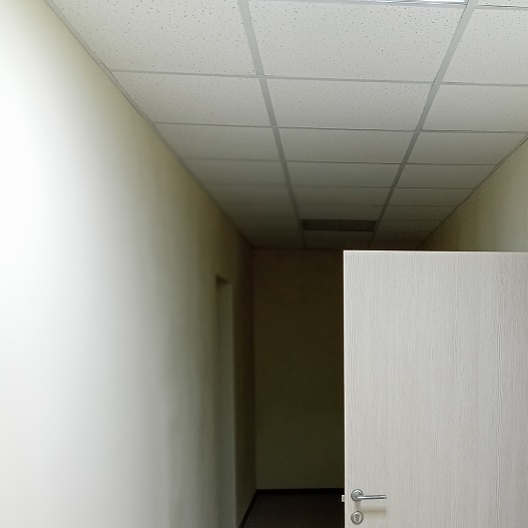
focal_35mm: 47
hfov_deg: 35.5
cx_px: 375
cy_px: 420
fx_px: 811
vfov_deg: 35.0
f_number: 2.8
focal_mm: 3.95
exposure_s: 1/100
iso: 324
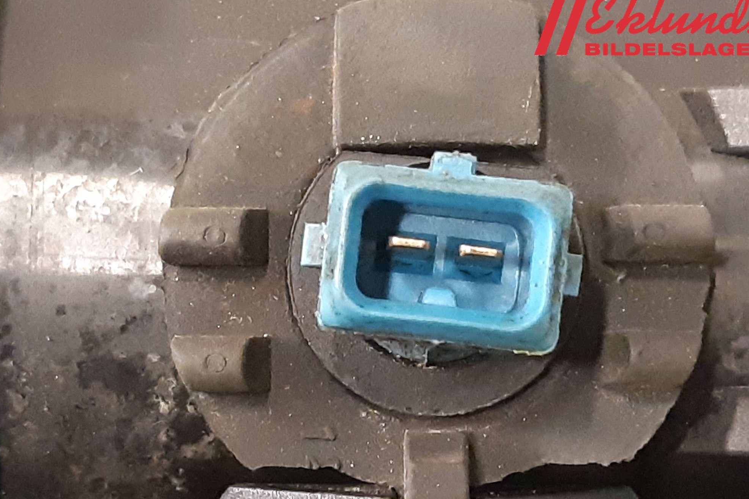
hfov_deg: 65.5
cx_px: 379
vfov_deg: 46.3
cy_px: 282
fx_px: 583
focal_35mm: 28
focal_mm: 3.93
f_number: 1.7
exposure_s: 1/25
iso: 500
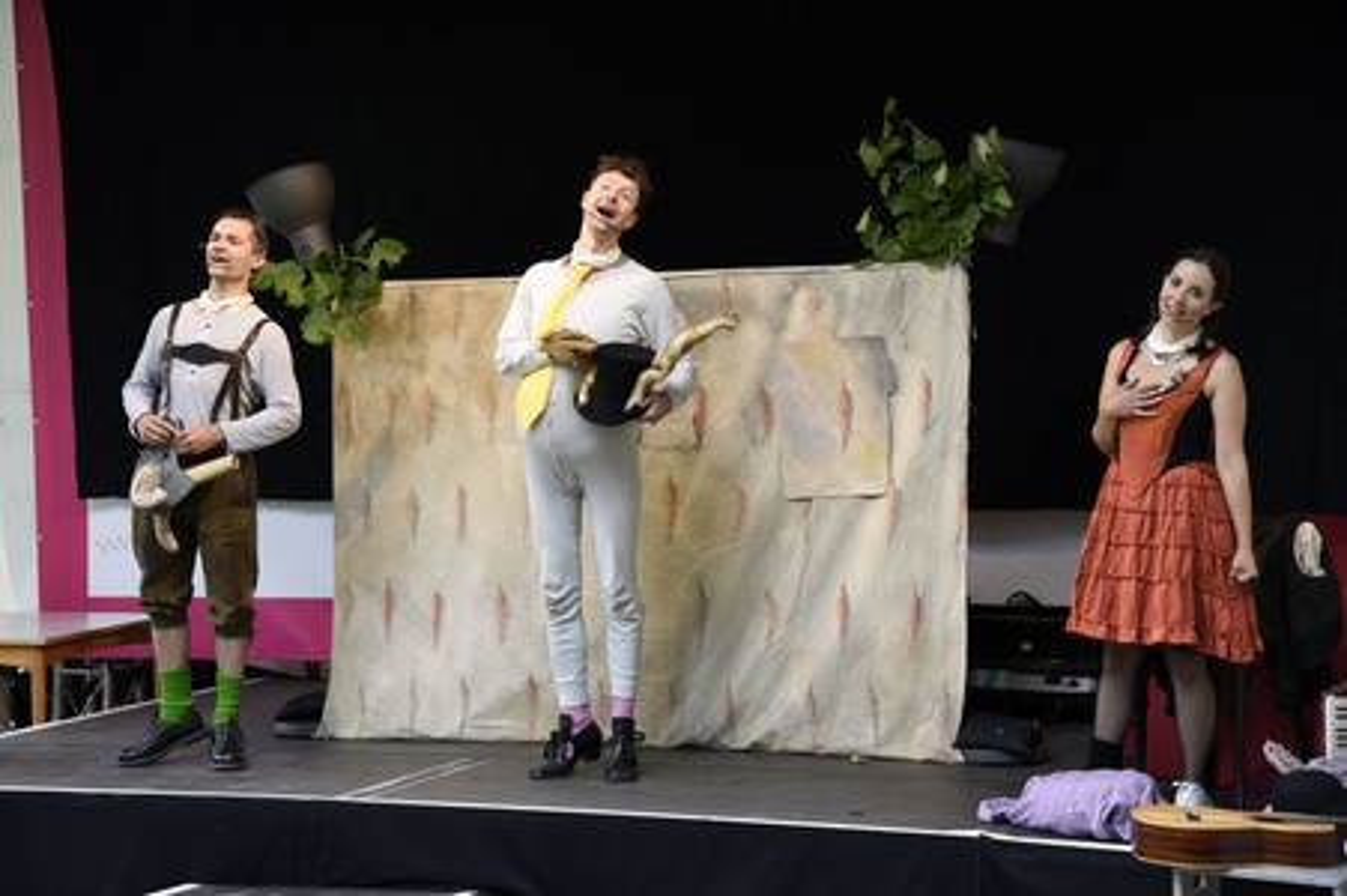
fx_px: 2804
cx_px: 674
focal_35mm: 75
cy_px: 448
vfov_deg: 18.2
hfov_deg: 27.0
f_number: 6.3
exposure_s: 1/125
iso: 1000
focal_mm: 75
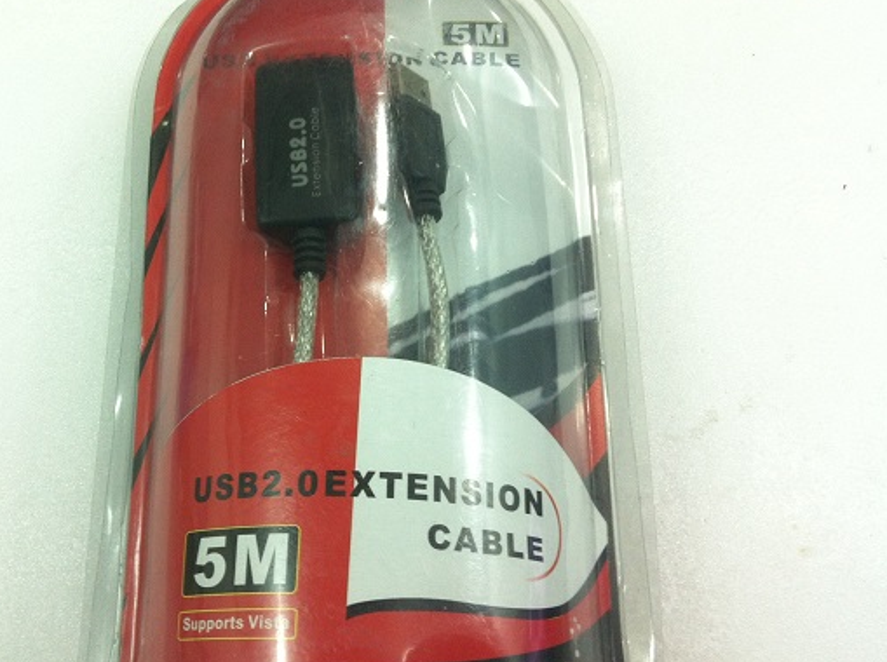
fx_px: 1126
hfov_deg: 42.8
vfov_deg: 32.8
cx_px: 350
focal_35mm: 44
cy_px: 336
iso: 100
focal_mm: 3.85
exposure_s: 1/17
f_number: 2.8
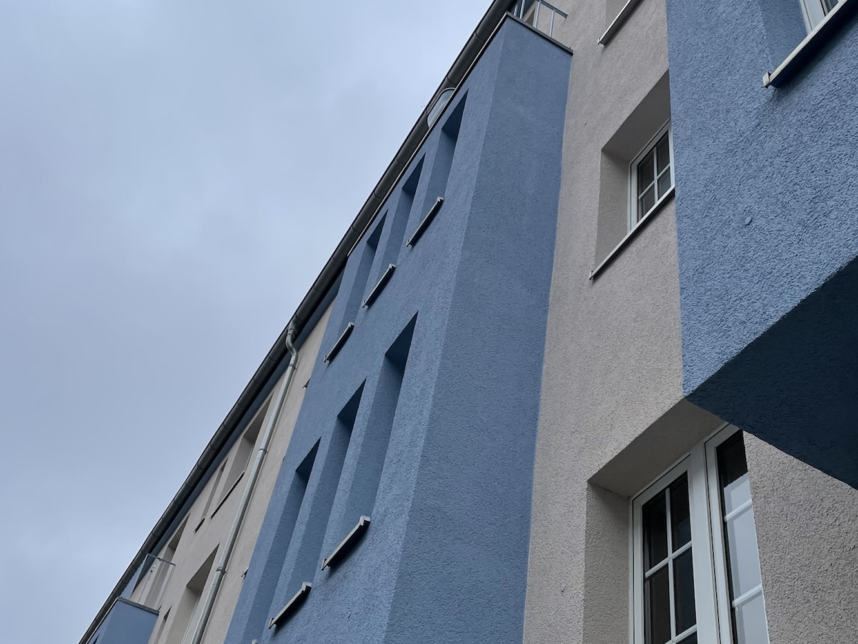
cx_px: 438
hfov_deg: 46.8
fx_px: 991
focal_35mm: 40
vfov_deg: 35.8
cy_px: 262
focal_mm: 4.2
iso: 32
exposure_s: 1/325
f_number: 1.6
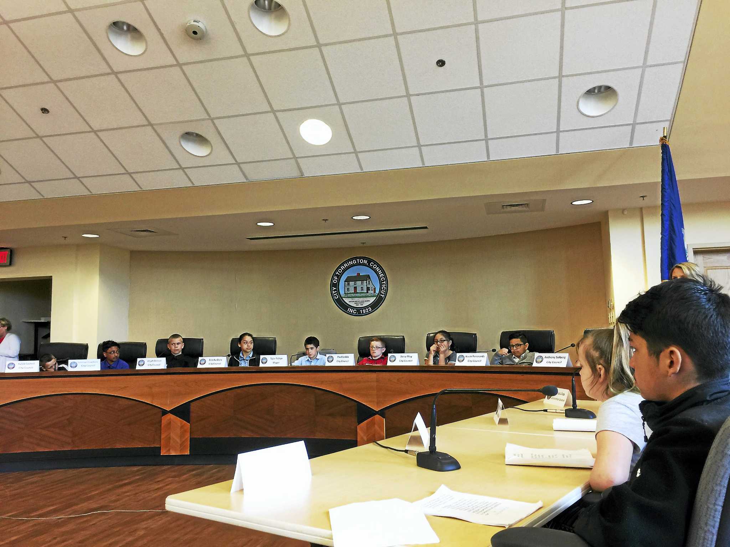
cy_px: 274
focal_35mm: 29
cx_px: 365
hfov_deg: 61.7
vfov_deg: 48.2
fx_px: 612
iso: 32
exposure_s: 1/15
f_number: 2.2
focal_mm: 4.15
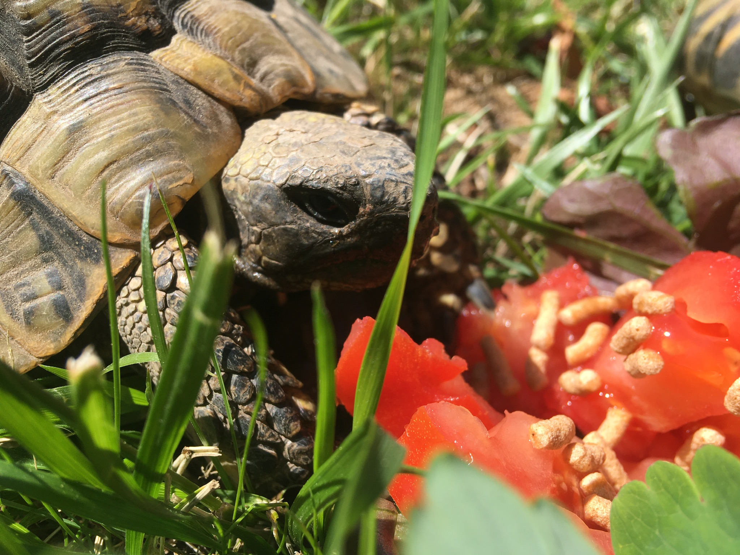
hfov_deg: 61.7
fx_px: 620
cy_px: 278
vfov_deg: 48.2
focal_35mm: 29
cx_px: 370
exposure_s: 1/836
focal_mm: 4.15
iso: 25
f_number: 2.2
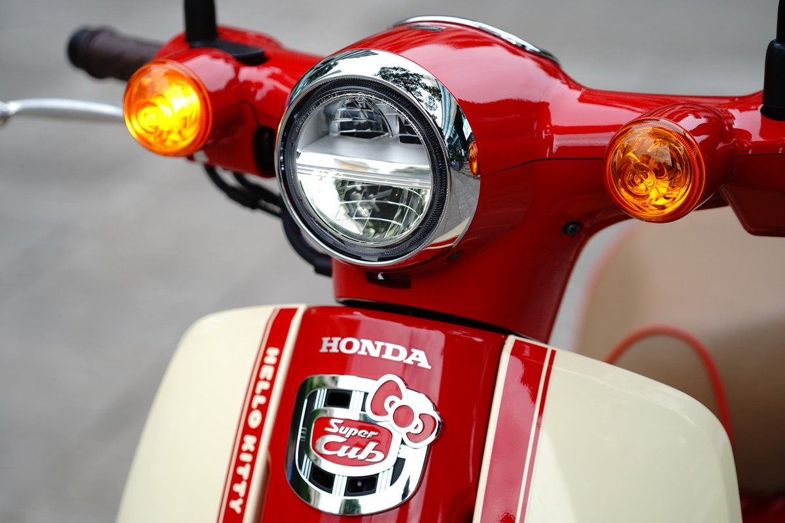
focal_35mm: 130
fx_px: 2835
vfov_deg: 10.5
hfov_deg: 15.8
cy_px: 262
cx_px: 392
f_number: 4
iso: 500
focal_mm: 130
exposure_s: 1/250
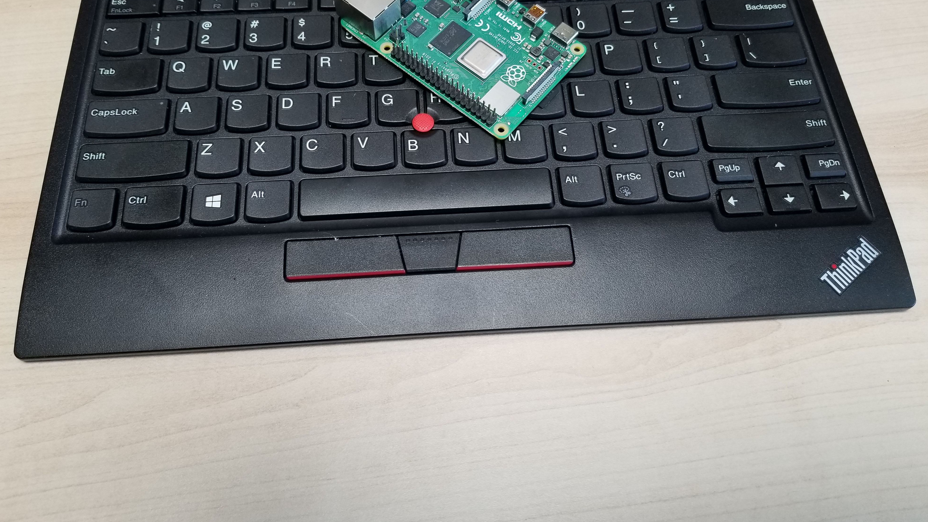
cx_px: 454
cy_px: 176
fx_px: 714
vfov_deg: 39.7
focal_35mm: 29
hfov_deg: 66.1
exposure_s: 1/60
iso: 125
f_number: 1.7
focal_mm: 4.25
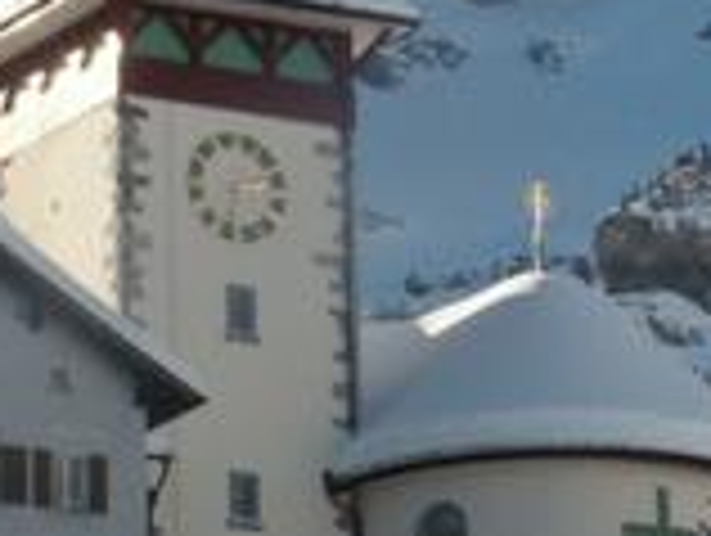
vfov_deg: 4.9
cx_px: 621
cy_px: 171
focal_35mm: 307
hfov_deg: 6.4
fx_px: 6315
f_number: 8
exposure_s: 1/160
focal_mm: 12.62
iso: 50
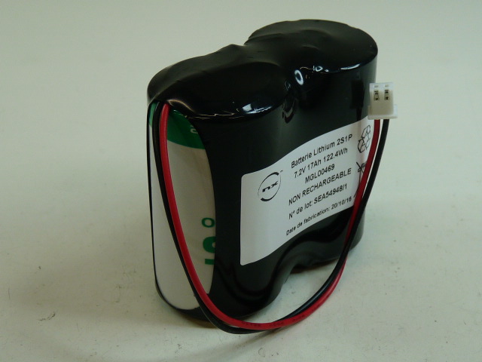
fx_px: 989
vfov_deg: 20.7
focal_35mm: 71
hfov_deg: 27.4
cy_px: 181
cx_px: 241
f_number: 3
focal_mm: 7.1
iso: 100
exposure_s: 1/60
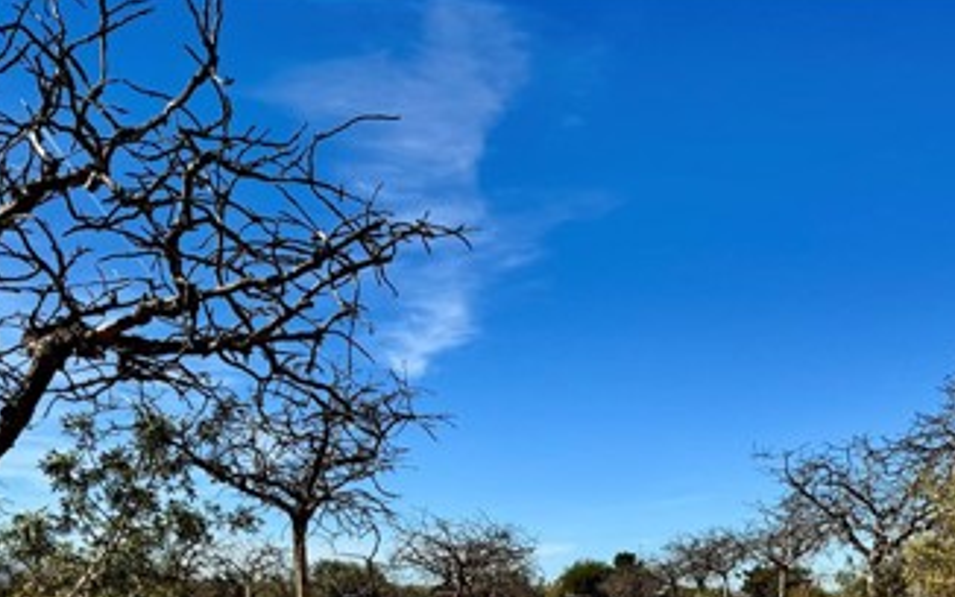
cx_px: 545
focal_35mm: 50
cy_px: 688
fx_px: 1302
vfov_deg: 23.9
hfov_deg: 40.2
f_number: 1.78
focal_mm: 6.76
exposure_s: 1/7092
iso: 80
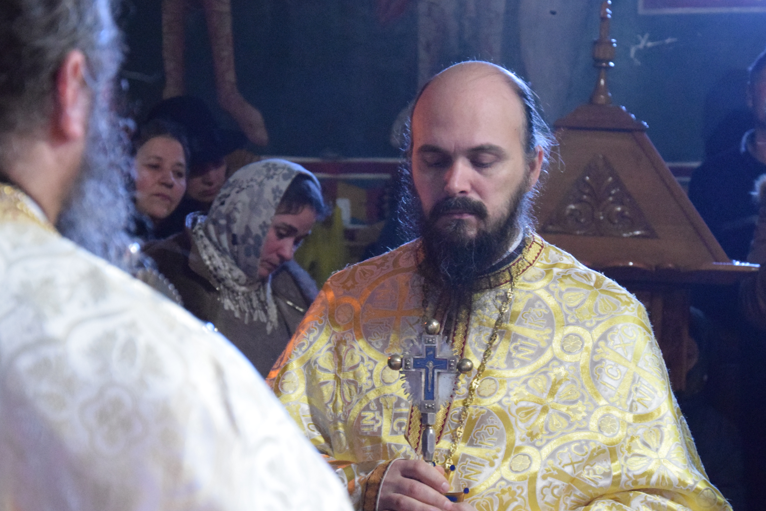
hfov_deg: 18.3
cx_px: 375
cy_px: 297
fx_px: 2383
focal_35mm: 112
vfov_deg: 12.2
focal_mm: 62
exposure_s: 1/40
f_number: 5.3
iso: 8000
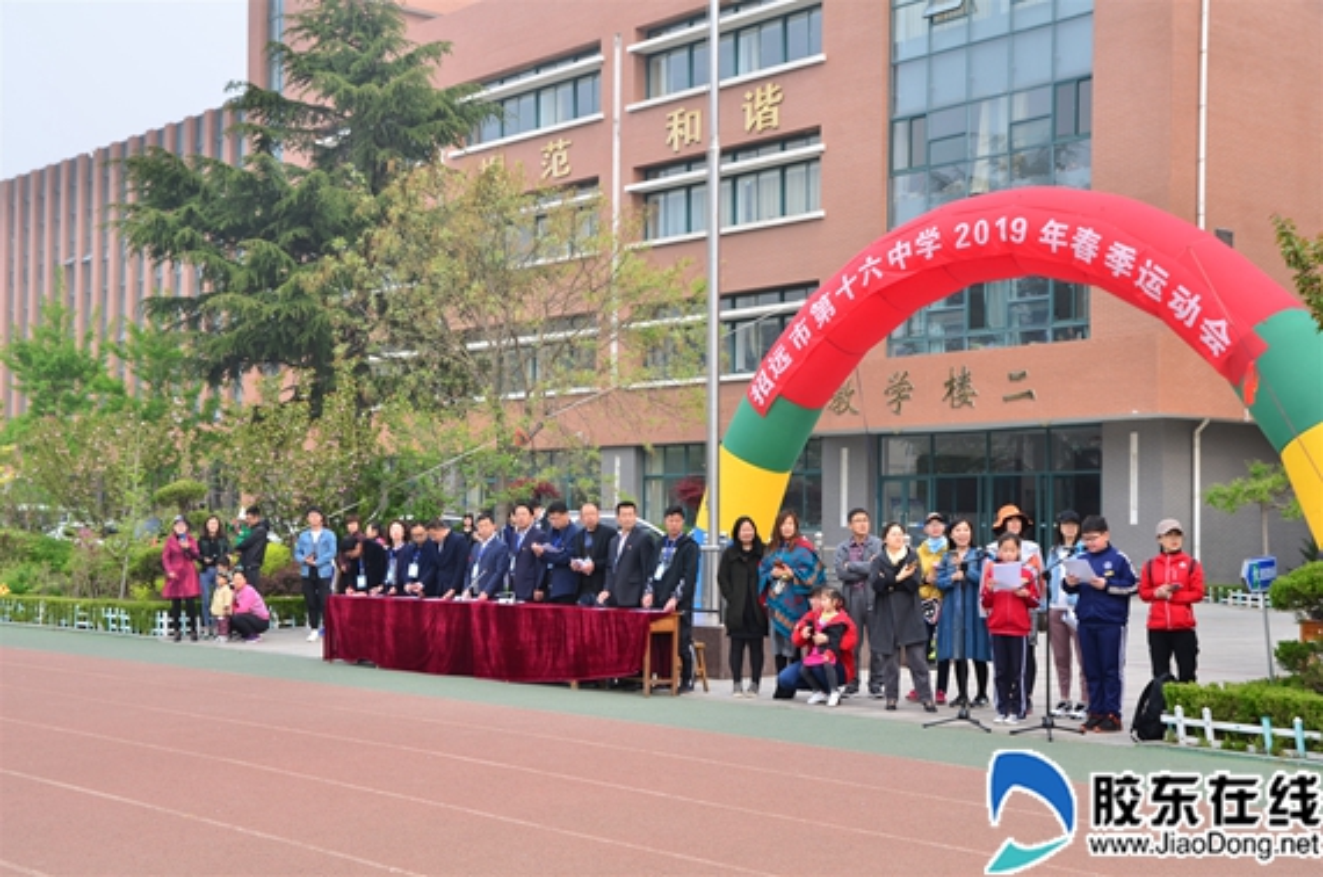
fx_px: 1871
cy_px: 438
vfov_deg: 26.4
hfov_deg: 38.9
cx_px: 662
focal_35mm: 51
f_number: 8
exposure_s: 1/100
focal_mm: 34
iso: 100
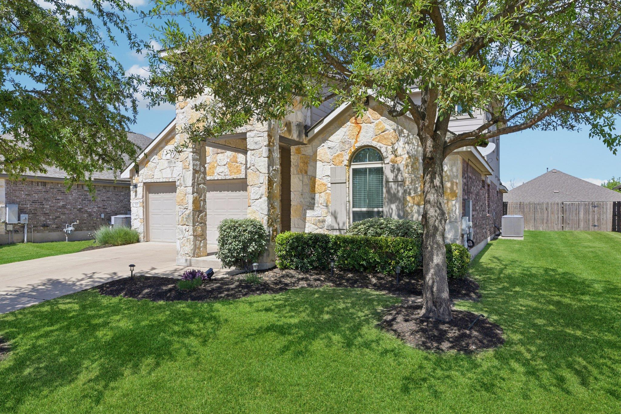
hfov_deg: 73.7
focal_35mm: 24
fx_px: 414
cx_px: 310
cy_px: 207
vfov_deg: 53.1
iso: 100
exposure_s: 1/350
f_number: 8
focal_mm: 16
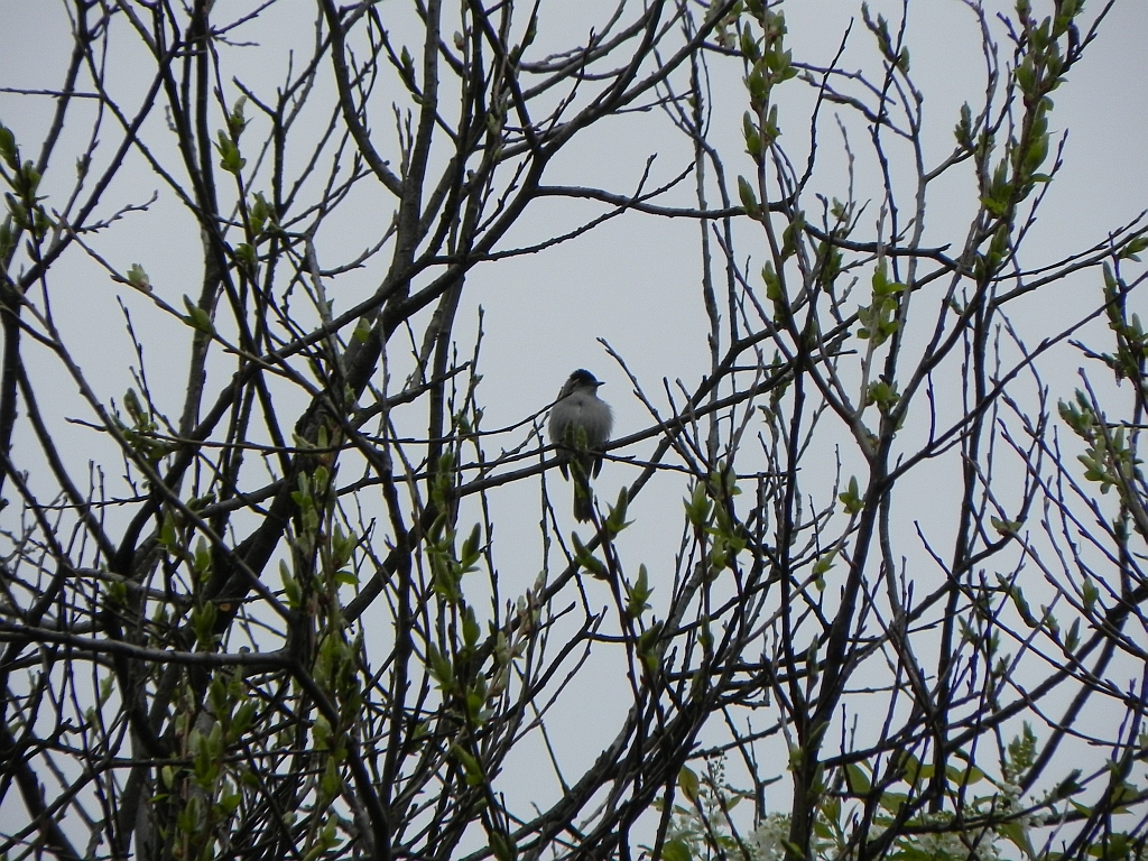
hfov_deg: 2.9
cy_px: 430
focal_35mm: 678
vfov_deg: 2.2
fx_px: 22485
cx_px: 574
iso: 160
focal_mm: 120
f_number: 8
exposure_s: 1/649
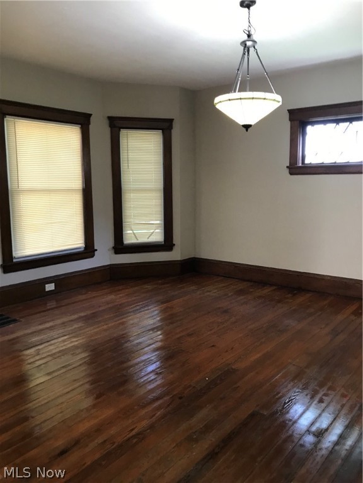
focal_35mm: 28
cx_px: 182
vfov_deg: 63.4
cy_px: 242
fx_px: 391
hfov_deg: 49.7
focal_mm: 3.99
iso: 40
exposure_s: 1/17
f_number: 1.8
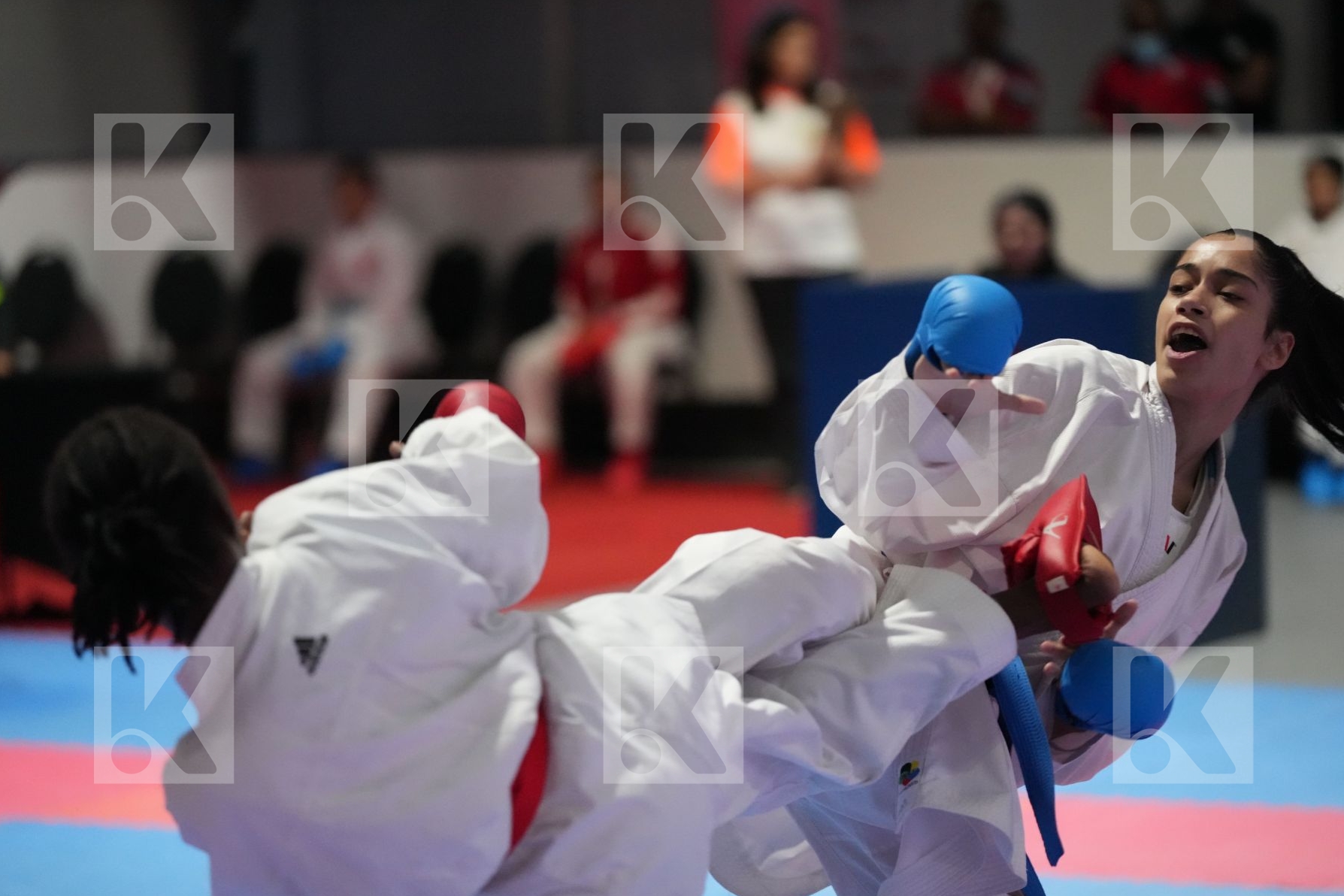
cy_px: 448
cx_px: 674
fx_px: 5376
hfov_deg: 14.3
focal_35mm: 144
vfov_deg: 9.5
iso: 8000
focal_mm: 143
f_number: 2.8
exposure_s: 1/800
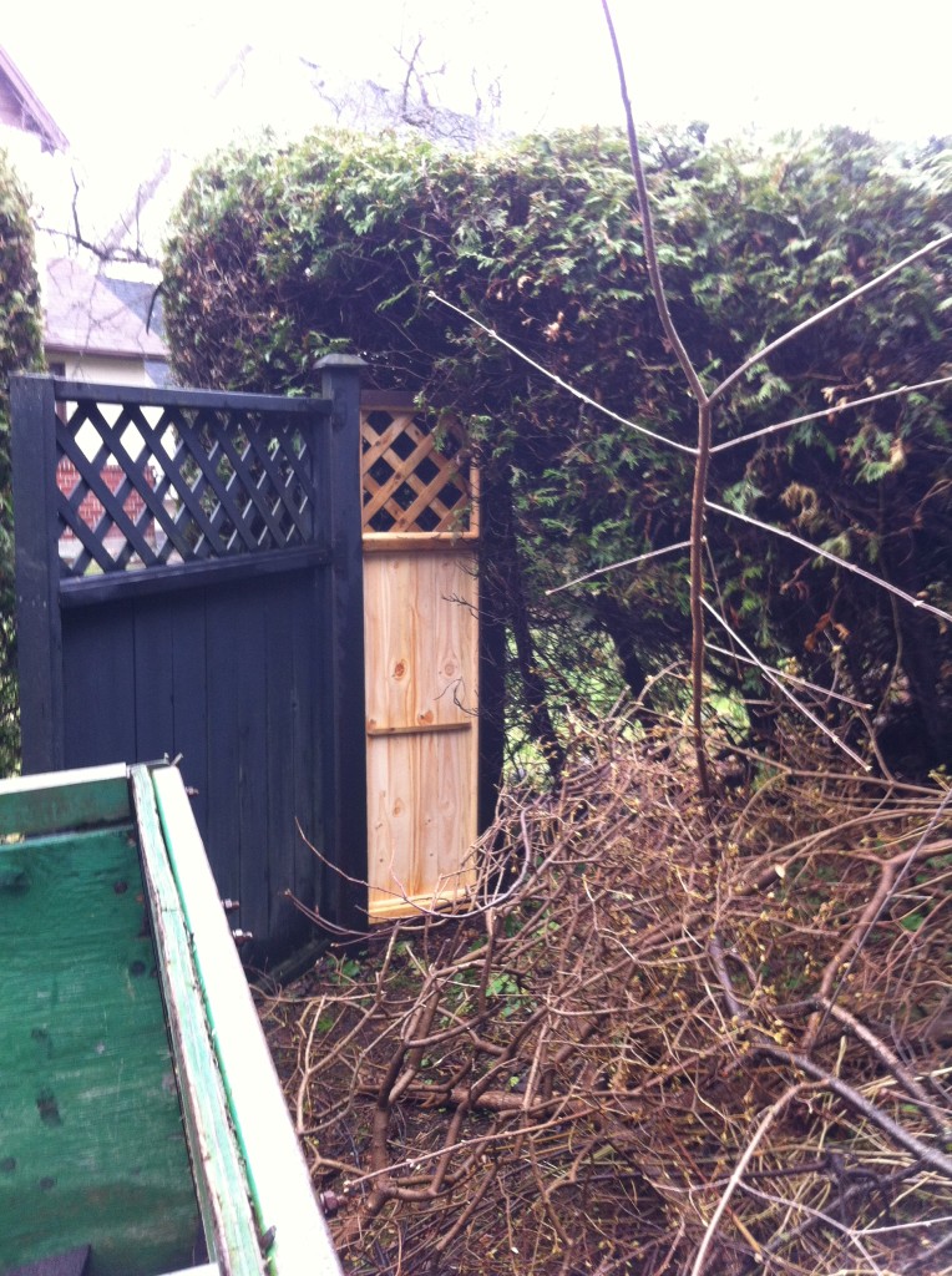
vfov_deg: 52.7
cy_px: 638
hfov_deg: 40.6
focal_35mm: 35
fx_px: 1288
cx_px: 476
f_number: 2.8
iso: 100
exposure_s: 1/40
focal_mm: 3.85
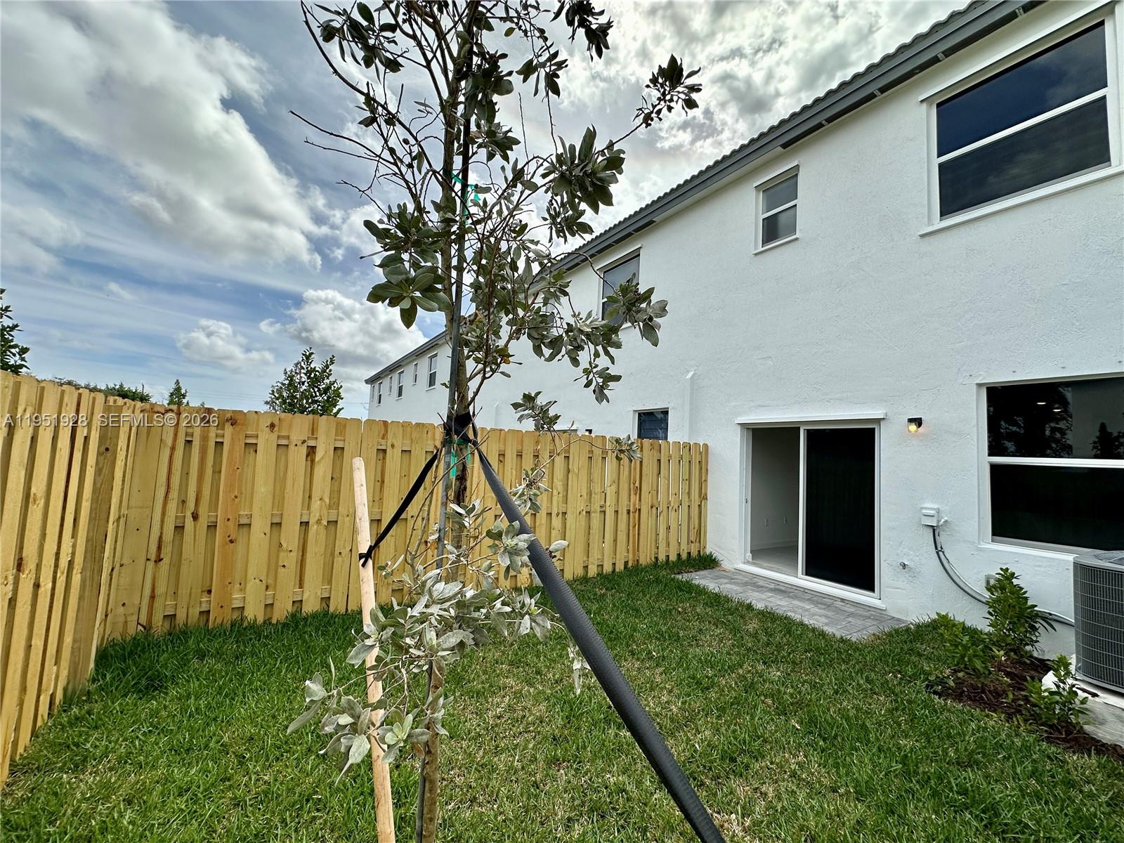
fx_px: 455
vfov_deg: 85.7
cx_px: 562
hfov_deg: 102.1
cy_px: 422
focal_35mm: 14
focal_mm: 2.22
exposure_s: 1/1984
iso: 50
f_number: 2.2
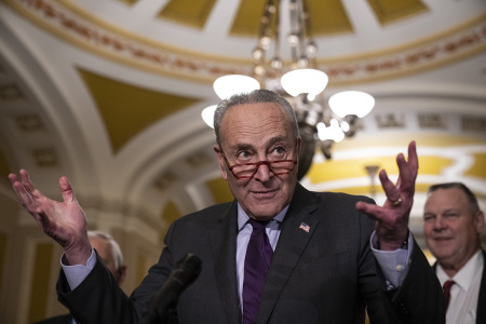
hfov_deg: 35.1
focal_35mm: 57
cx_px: 243
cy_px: 162
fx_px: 769
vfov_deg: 23.8
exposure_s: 1/320
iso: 3200
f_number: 2.8
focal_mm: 57
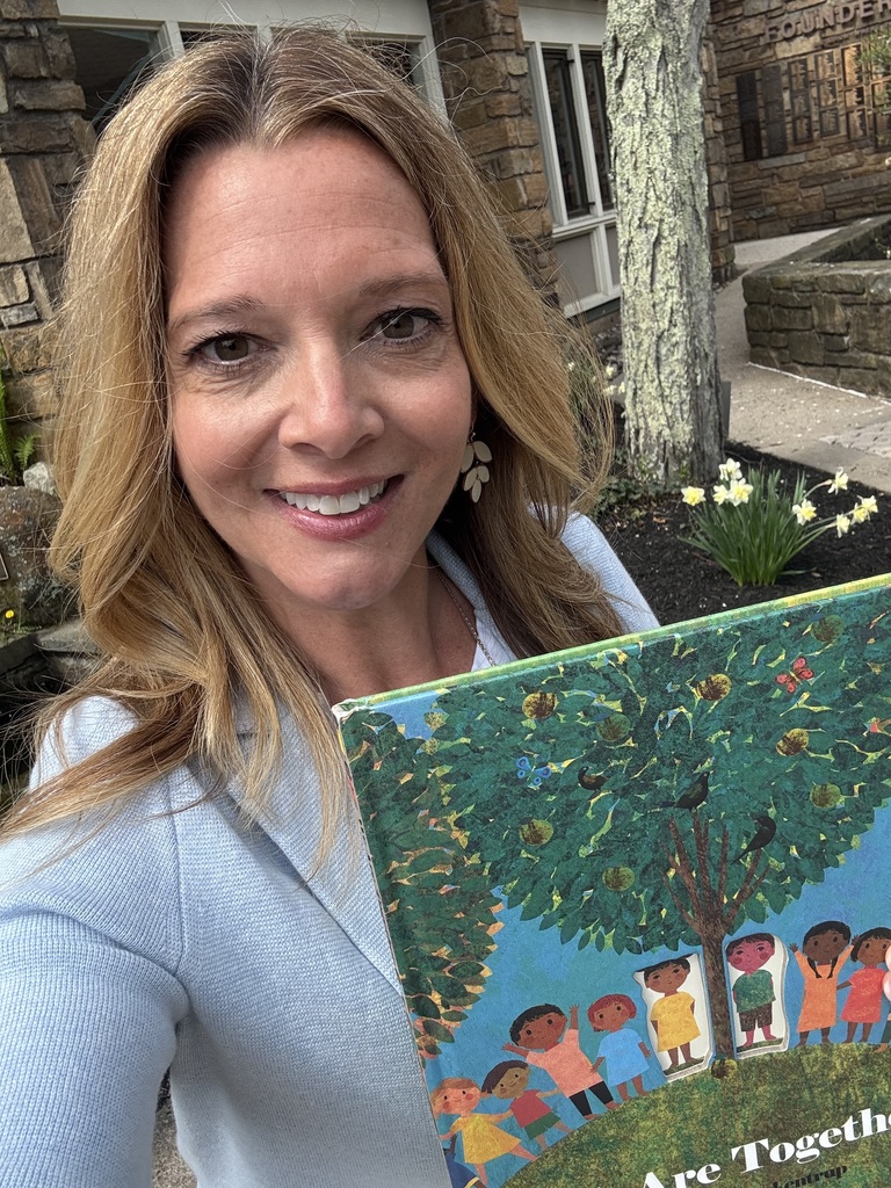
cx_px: 446
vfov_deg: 60.0
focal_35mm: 30
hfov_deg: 46.8
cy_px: 594
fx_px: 1030
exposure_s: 1/667
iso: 25
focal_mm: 2.69
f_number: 1.9
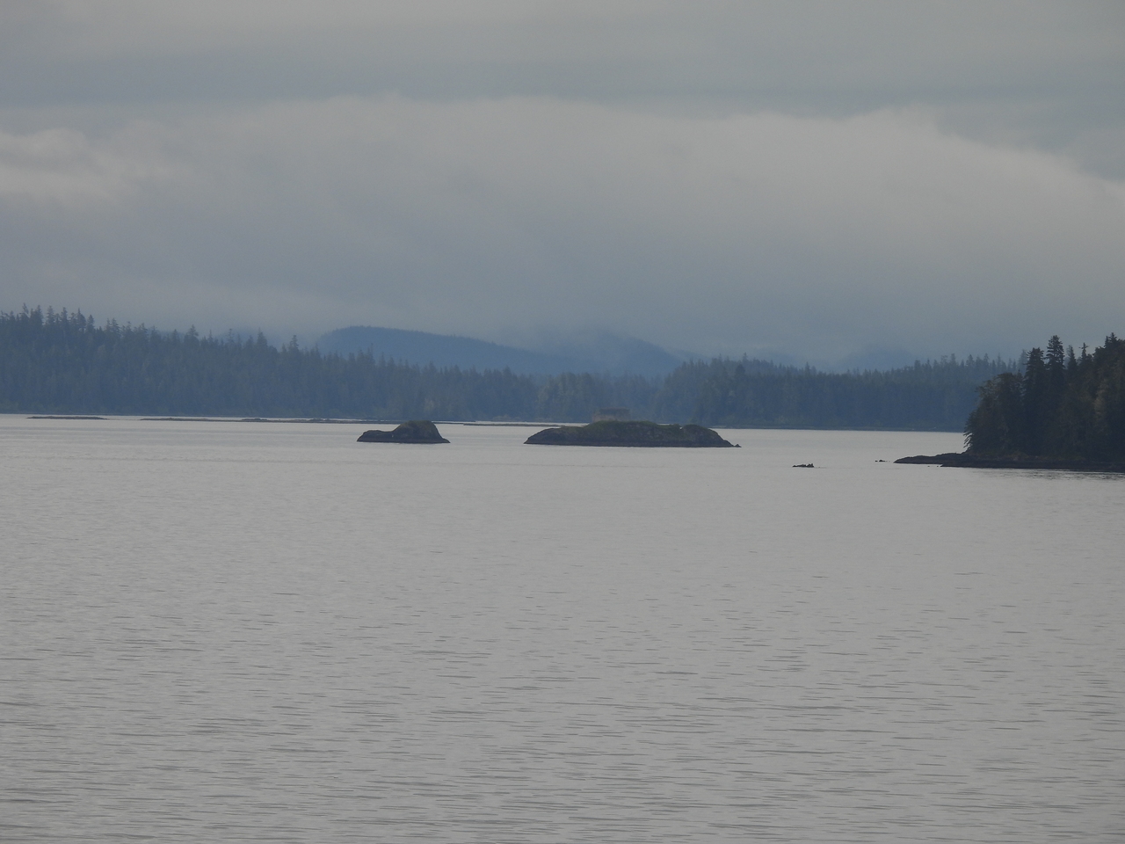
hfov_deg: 3.6
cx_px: 562
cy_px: 422
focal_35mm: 550
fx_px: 17875
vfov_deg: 2.7
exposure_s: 1/320
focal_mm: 98.1
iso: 100
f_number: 5
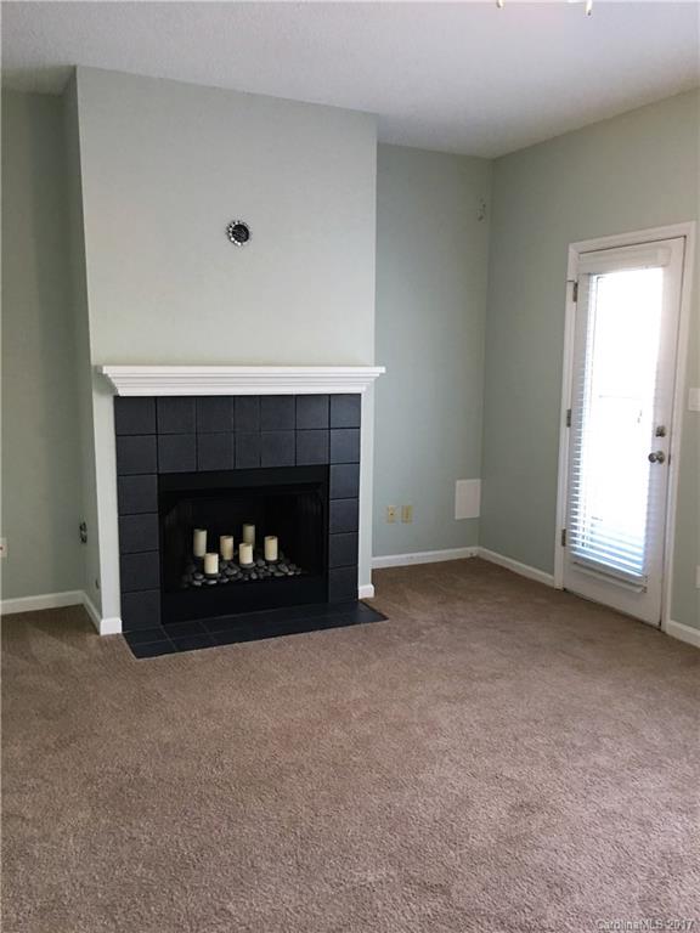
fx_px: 782
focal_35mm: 29
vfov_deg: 61.7
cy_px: 466
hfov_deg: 48.2
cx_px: 350
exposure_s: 1/15
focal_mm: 4.15
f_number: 2.2
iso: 64
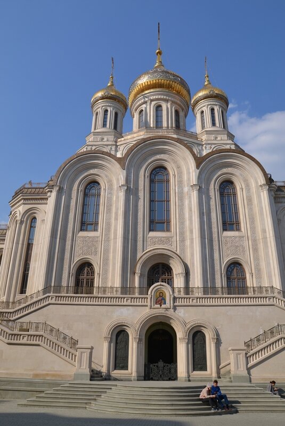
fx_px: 320
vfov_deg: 67.4
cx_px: 142
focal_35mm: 27
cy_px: 213
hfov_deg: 48.0
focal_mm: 18
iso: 100
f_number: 9
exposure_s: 1/320
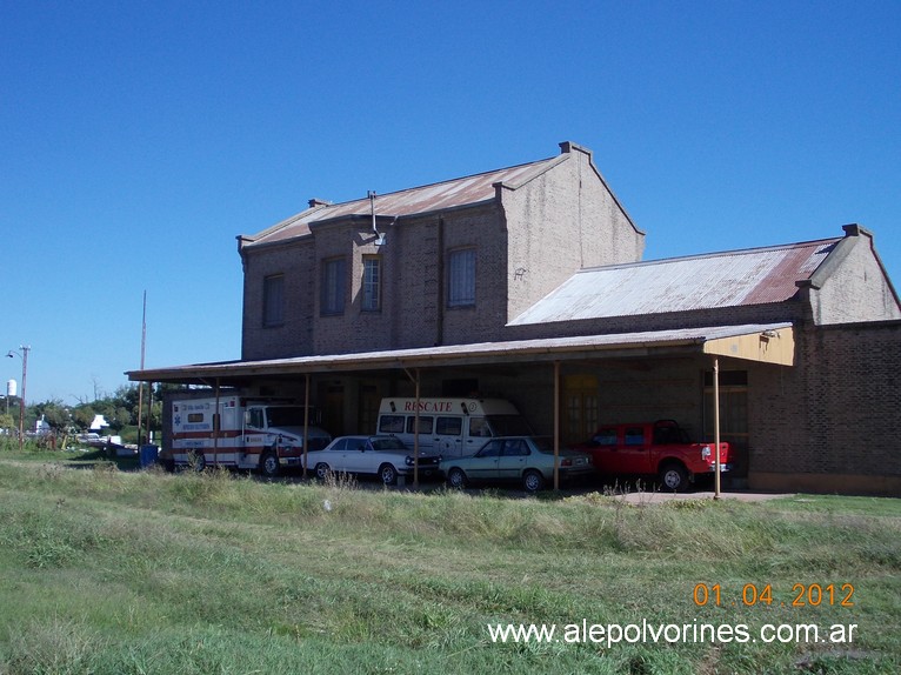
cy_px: 338
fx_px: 989
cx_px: 450
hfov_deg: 49.0
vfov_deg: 37.7
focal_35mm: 38
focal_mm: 5.3
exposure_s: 1/250
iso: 80
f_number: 6.2
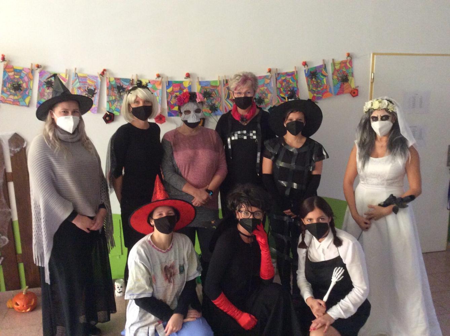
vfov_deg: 44.0
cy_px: 168
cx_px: 225
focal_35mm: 32
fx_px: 415
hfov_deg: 56.9
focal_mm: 3.3
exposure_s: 1/25
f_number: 2.4
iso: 250
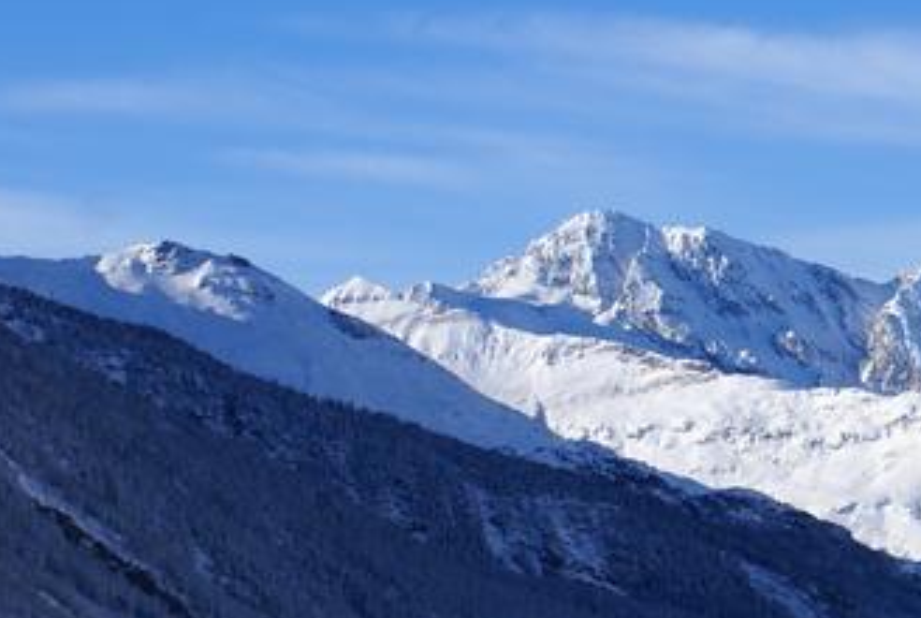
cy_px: 562
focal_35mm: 184
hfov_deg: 10.9
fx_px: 4725
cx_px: 1154
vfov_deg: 7.5
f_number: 9
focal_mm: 45
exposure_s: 1/200
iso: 100
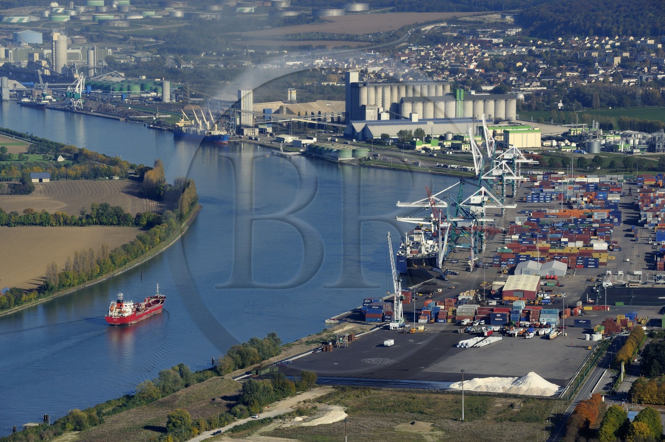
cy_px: 221
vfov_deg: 8.8
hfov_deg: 13.3
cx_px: 332
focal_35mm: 155
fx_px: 2861
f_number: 11
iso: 400
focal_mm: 155
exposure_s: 1/800
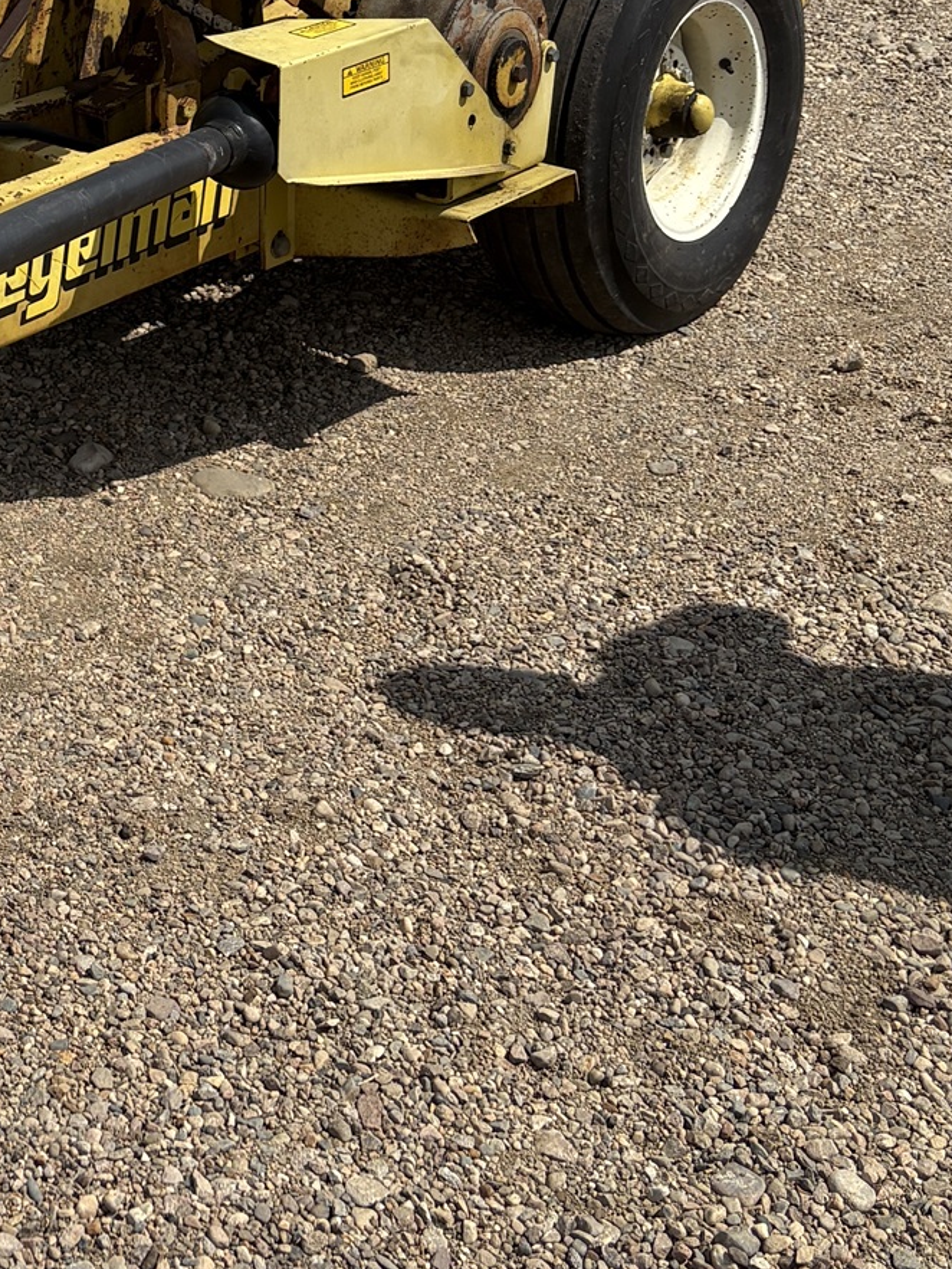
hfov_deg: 20.1
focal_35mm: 69
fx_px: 2529
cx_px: -165
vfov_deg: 26.2
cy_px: -93
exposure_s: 1/5348
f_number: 1.6
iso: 50
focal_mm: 5.96
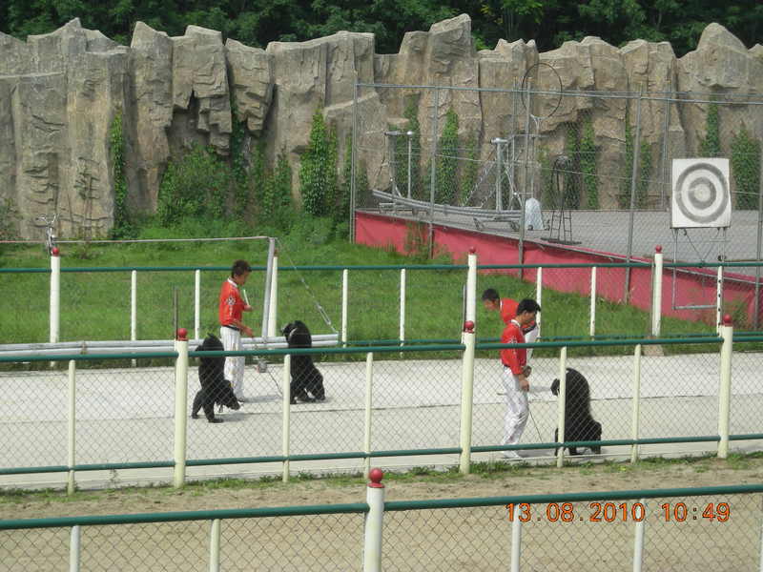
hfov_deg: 18.7
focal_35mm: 105
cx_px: 382
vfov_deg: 14.1
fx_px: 2314
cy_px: 286
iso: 50
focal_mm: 17.1
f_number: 4.7
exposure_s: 1/410
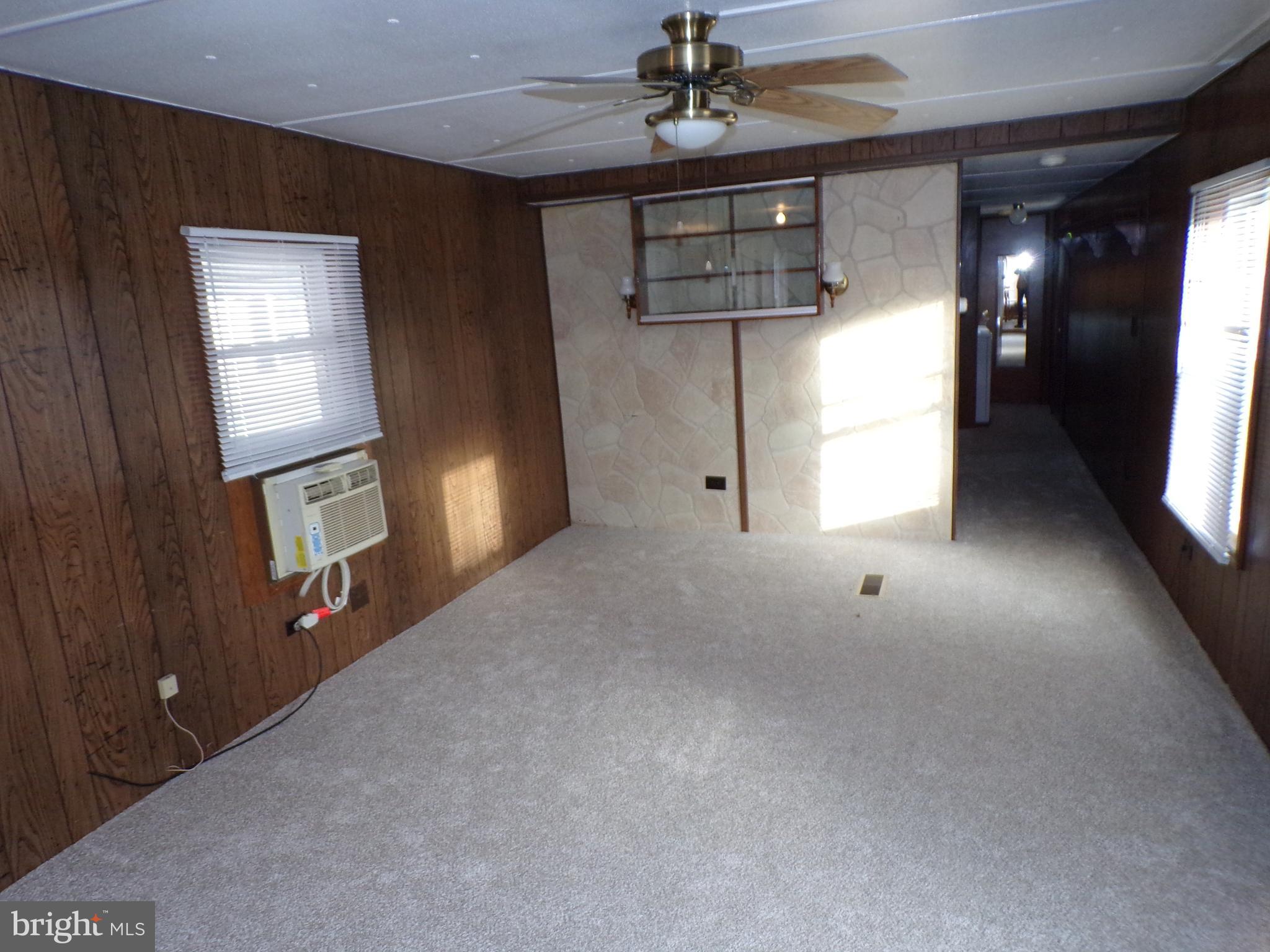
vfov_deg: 56.8
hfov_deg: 71.6
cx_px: 635
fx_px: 881
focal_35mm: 24
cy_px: 476
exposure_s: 1/25
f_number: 3
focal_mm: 4.3
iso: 200
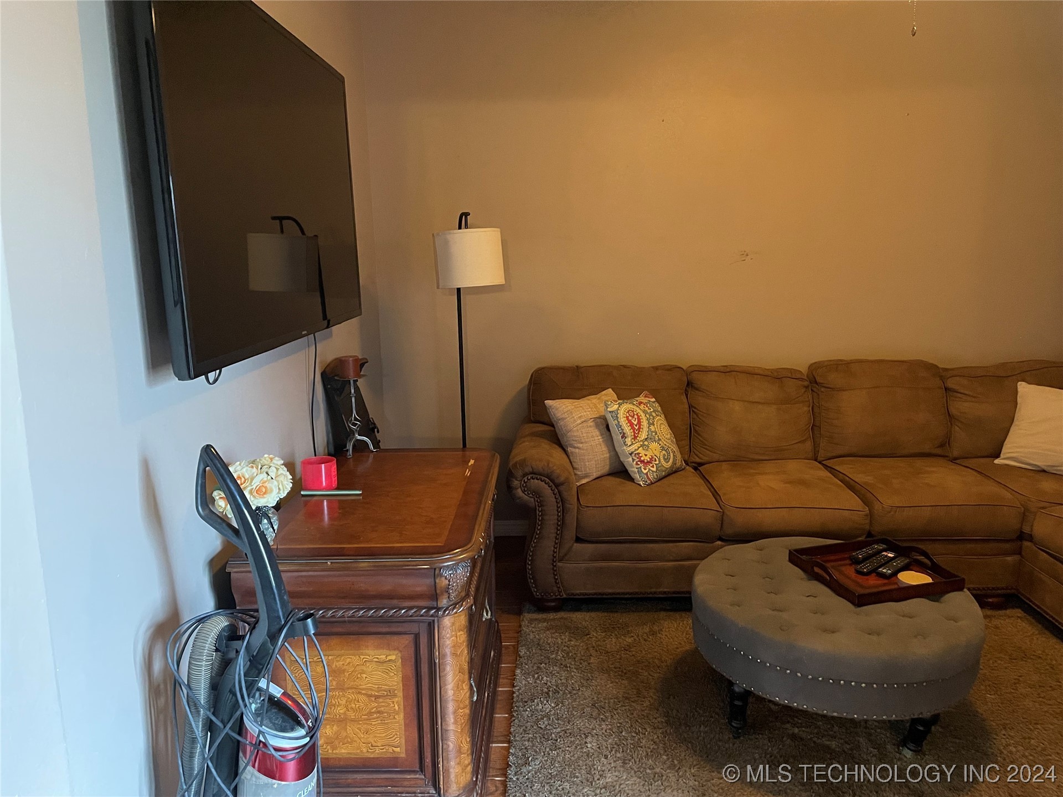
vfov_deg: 53.1
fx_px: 798
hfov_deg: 67.3
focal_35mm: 26
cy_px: 398
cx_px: 532
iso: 800
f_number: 1.6
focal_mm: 4.2
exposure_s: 1/30
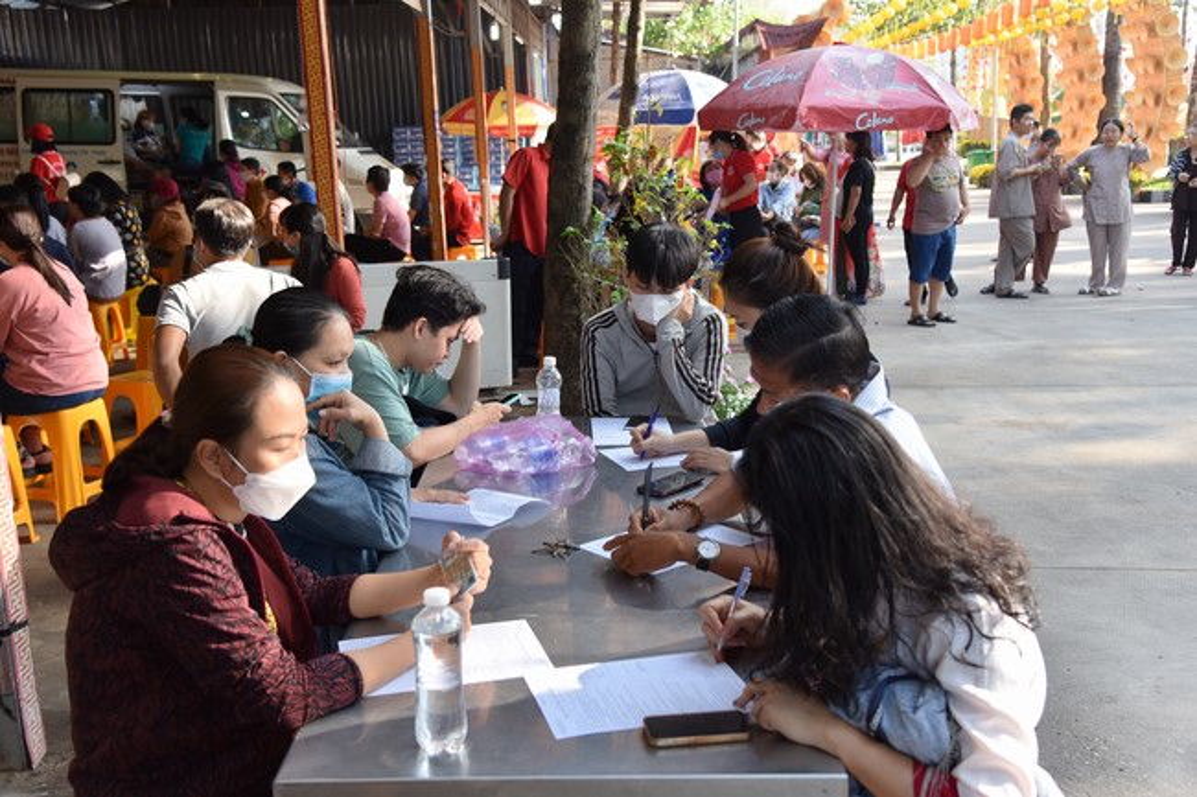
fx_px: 1263
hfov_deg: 50.7
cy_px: 398
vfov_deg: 35.0
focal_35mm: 38
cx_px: 598
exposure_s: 1/160
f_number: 5.6
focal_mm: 38
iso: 250
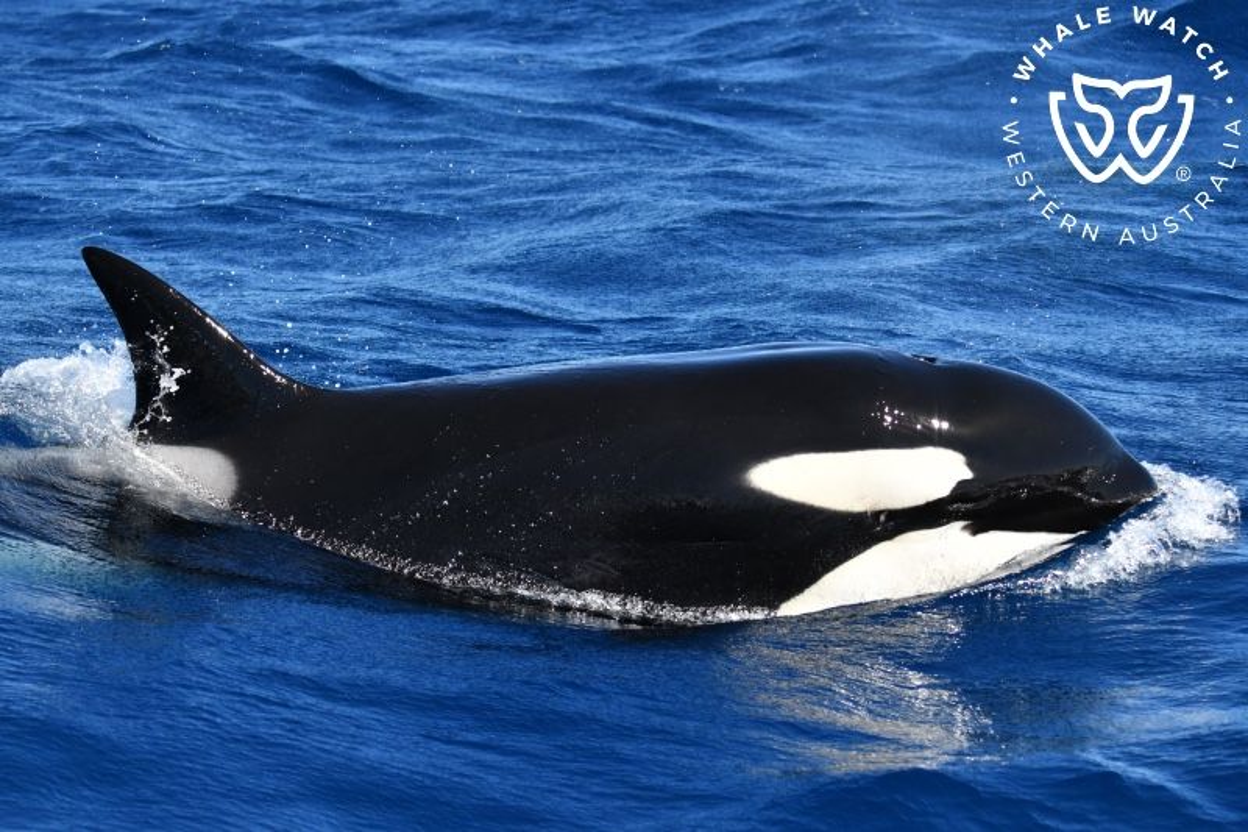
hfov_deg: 19.5
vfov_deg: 13.0
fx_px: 3639
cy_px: 416
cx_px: 624
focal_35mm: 105
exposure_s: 1/8000
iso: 1800
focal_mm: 105
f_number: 5.6
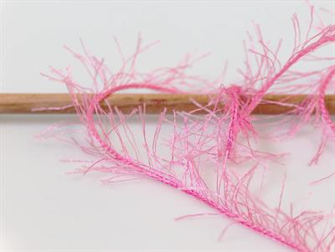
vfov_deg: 15.0
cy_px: 126
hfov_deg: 19.8
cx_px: 168
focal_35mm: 99
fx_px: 959
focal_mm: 20.29
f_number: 2.9
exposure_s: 1/31.3
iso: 200
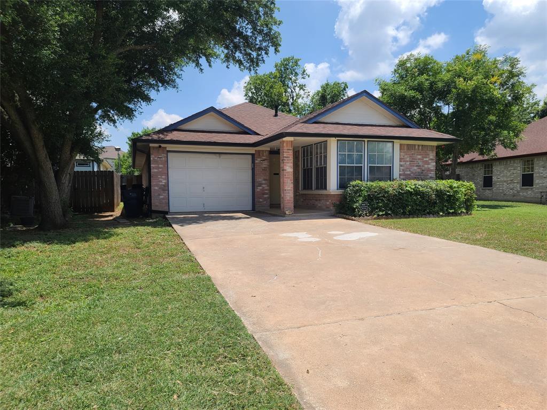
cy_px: 205
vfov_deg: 54.9
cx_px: 274
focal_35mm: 25
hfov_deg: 69.4
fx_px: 395
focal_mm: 7
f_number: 1.8
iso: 16
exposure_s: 1/994
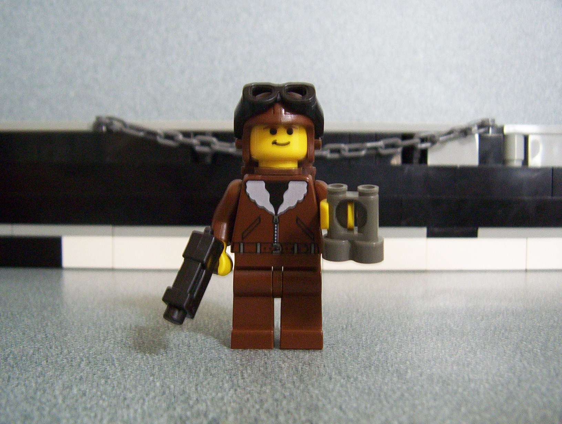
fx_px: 635
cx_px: 281
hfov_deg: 47.8
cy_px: 212
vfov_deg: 37.0
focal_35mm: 39
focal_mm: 5.26
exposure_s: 1/11
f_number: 3.84
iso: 200
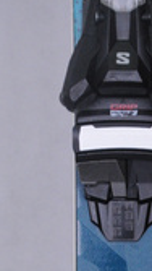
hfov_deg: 4.3
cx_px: 201
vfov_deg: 7.7
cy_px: 318
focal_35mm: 279
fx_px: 1998
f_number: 8
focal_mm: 66
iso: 2000
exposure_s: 1/125
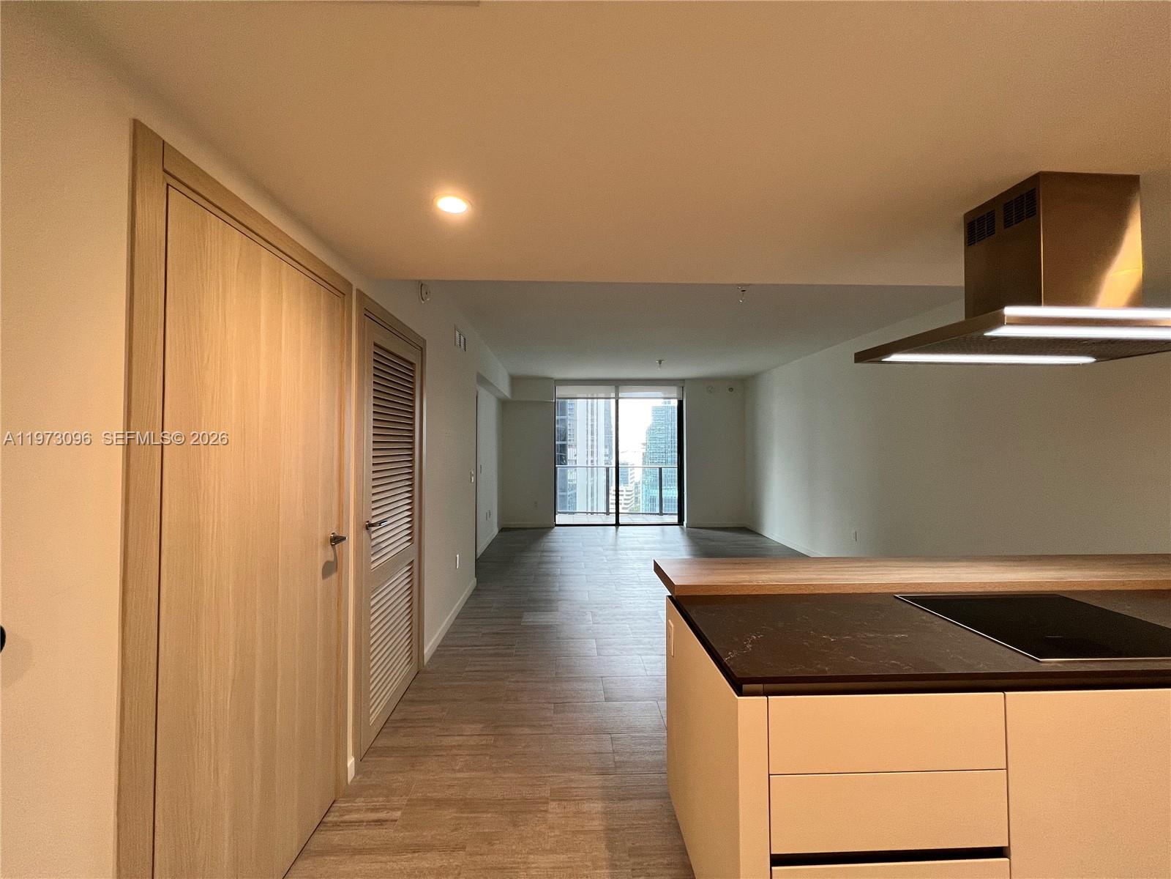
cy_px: 440
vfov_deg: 89.9
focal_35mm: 13
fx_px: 440
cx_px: 586
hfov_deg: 106.2
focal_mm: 1.57
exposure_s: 1/120
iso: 125
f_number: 1.8
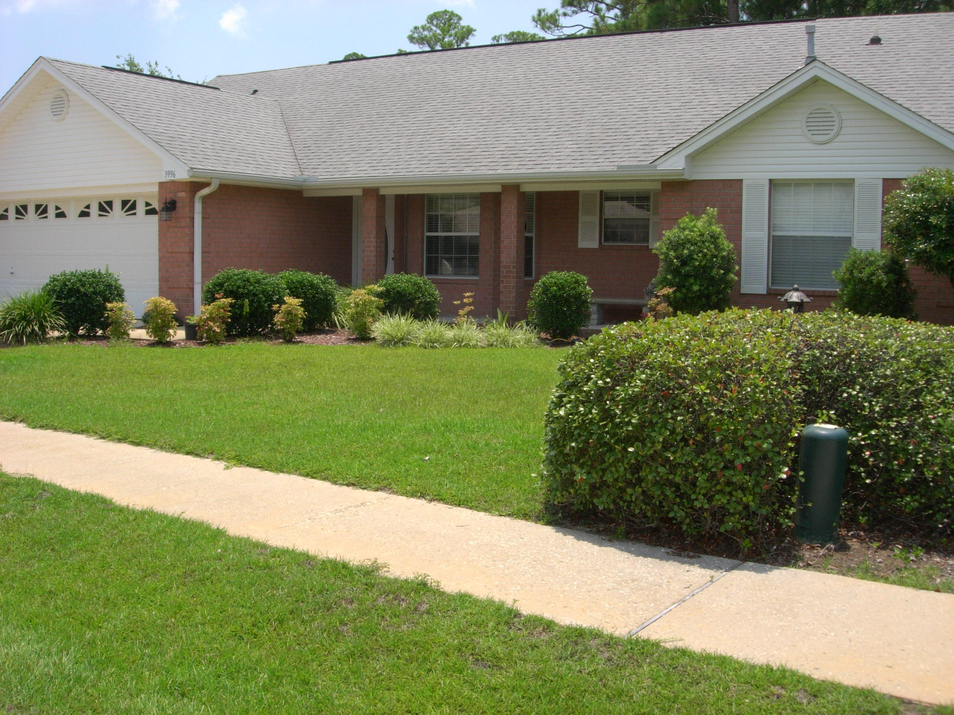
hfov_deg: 49.0
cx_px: 477
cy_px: 358
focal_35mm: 38
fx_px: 1047
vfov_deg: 37.7
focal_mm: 7.8
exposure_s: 1/592
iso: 79
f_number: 4.8
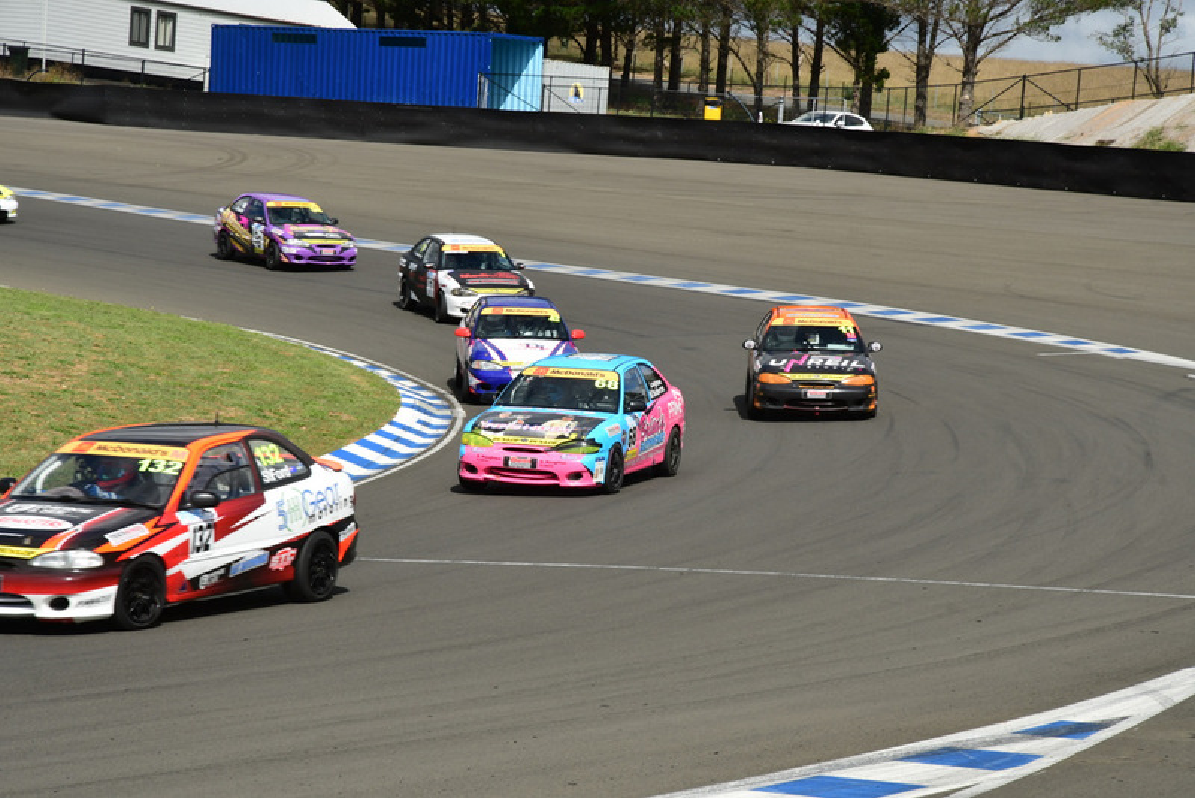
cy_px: 399
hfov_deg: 17.1
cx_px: 598
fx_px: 3985
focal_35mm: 120
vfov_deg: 11.4
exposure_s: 1/400
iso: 200
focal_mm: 80
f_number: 11
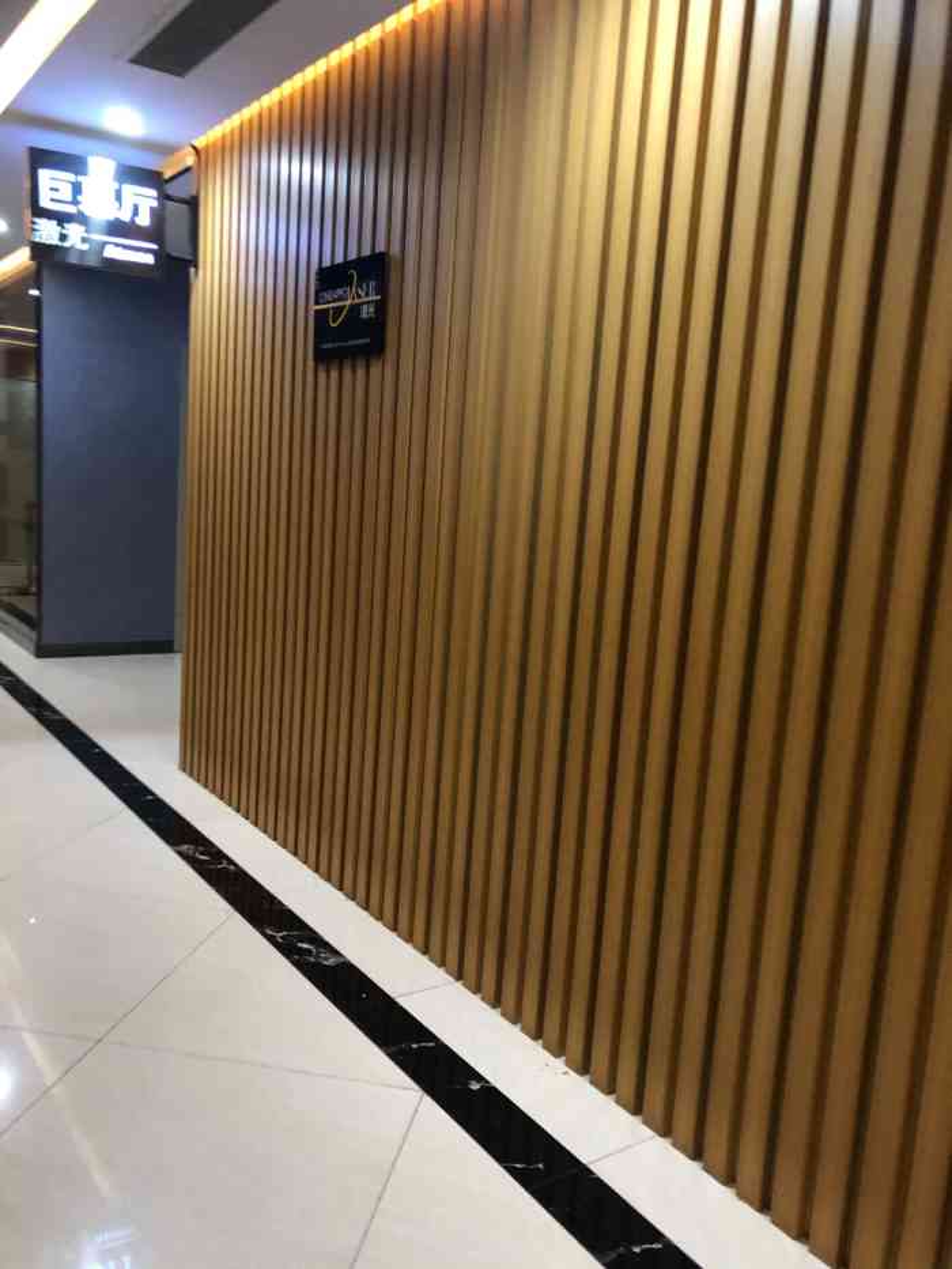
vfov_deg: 63.4
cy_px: 634
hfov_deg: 49.8
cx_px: 476
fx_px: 1026
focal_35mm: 28
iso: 100
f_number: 1.8
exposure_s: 1/14
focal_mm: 4
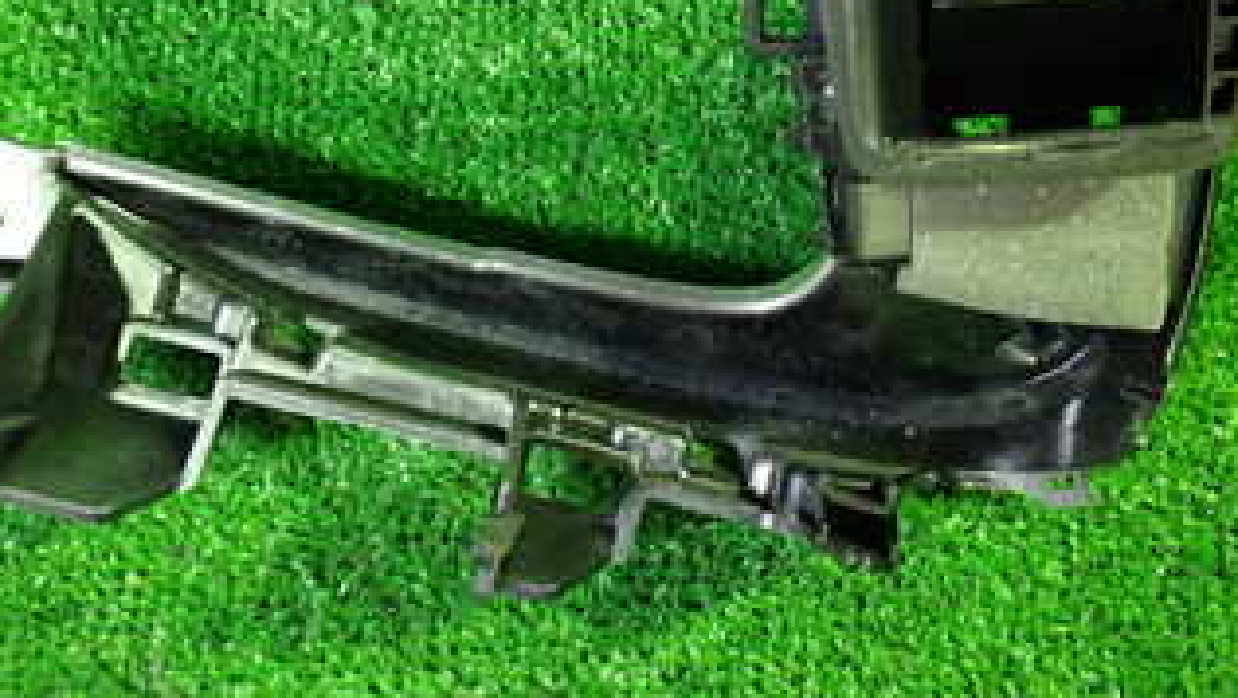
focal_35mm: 62
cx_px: 697
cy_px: -78
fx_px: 2036
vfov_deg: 18.7
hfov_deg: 33.8
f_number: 2.3
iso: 800
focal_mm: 5.4
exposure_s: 1/25
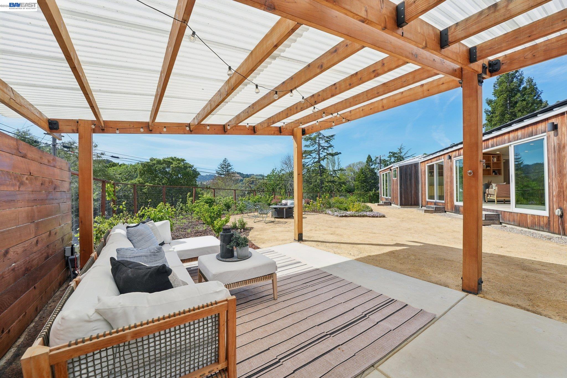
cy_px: 189
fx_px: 220
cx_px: 284
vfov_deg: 81.2
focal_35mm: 14
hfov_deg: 104.3
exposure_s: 1/500
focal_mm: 14
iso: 500
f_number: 8
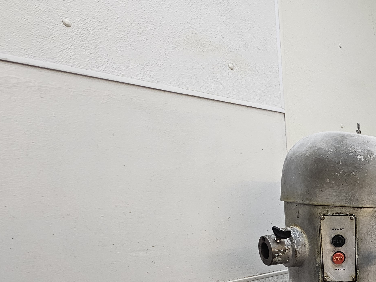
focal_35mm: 28
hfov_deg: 51.3
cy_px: 290
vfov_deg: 42.1
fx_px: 304
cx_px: 374
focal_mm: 2.2
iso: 250
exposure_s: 1/56.1
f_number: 2.2
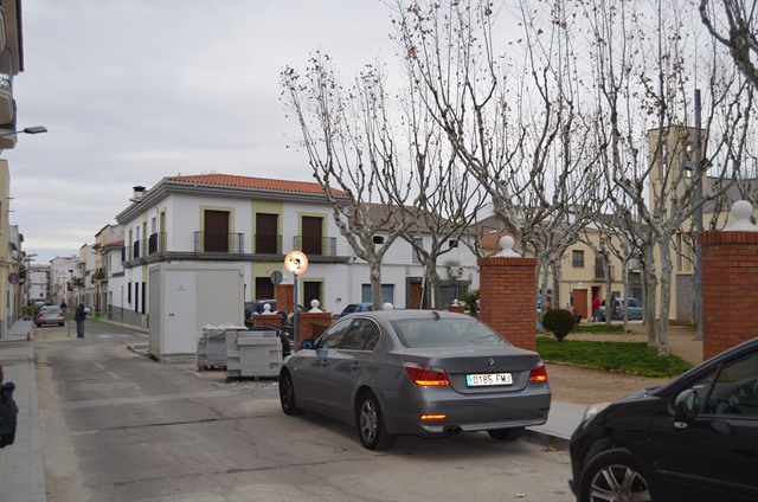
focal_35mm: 39
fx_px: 820
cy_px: 251
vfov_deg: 34.1
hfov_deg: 49.6
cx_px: 379
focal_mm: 26
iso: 100
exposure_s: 1/200
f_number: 4.5
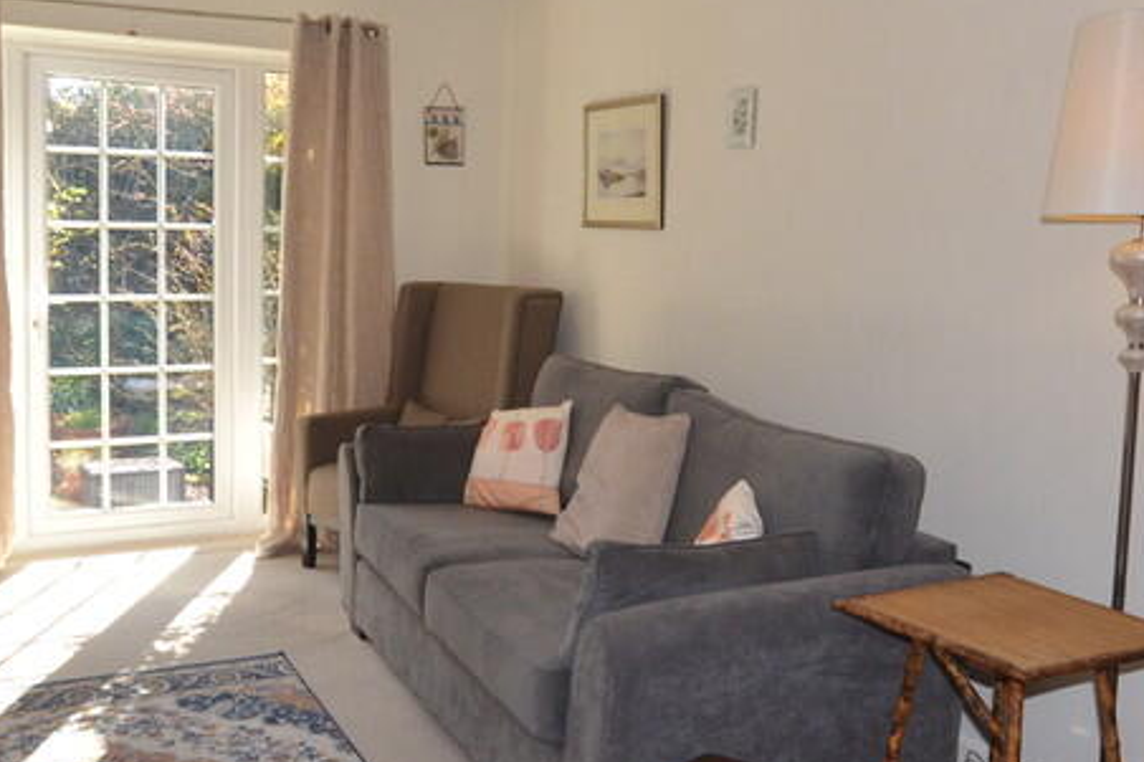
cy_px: 325
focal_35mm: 34
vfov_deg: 38.8
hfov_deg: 55.8
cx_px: 580
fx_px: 1080
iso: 800
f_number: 8
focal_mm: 10
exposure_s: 1/160
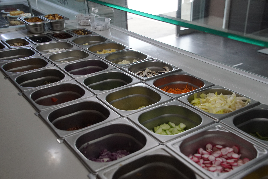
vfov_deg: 31.9
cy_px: 90
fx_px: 313
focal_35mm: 42
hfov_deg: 46.4
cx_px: 134
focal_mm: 28
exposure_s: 1/160
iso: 1000
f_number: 4
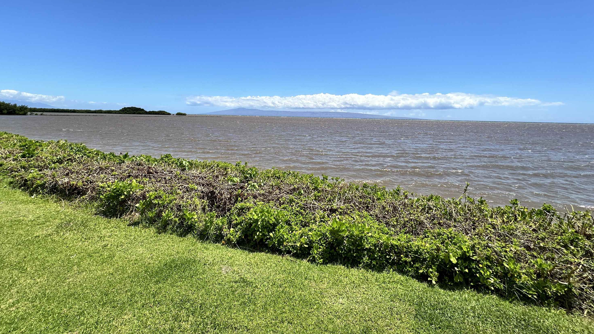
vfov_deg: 64.6
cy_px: 101
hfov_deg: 99.4
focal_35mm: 16
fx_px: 252
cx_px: 295
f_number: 2.2
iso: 50
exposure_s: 1/2817
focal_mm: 2.22
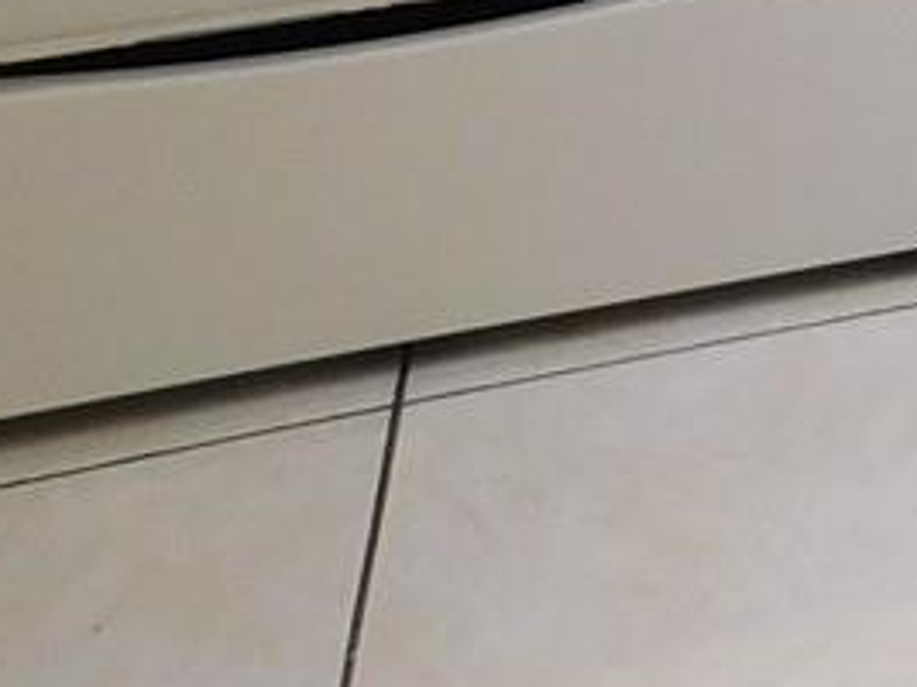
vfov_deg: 9.3
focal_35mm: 138
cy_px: -1120
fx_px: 3654
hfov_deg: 10.9
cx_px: 2535
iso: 140
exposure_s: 1/30
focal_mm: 4
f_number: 3
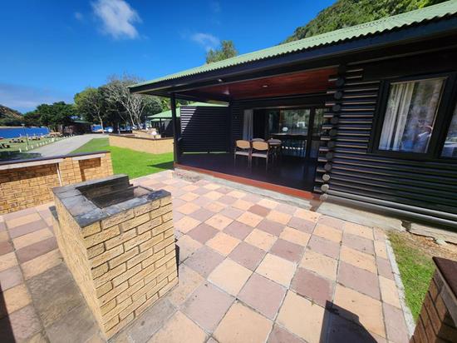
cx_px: 228
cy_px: 172
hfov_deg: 106.2
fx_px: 172
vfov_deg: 89.9
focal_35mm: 13
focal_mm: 1.74
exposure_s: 1/1123
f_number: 2.2
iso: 32
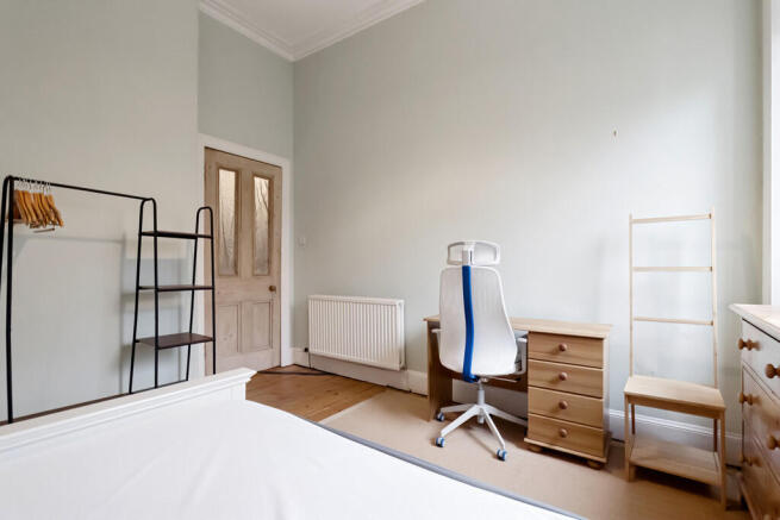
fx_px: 347
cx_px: 390
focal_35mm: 16
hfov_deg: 96.7
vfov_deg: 73.8
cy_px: 260
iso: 6400
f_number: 8
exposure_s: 1/25
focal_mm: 16
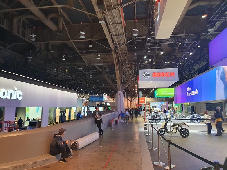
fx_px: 170
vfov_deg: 53.1
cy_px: 85
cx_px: 114
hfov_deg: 67.3
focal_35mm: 26
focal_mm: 4.32
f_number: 2.4
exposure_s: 1/60
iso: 250
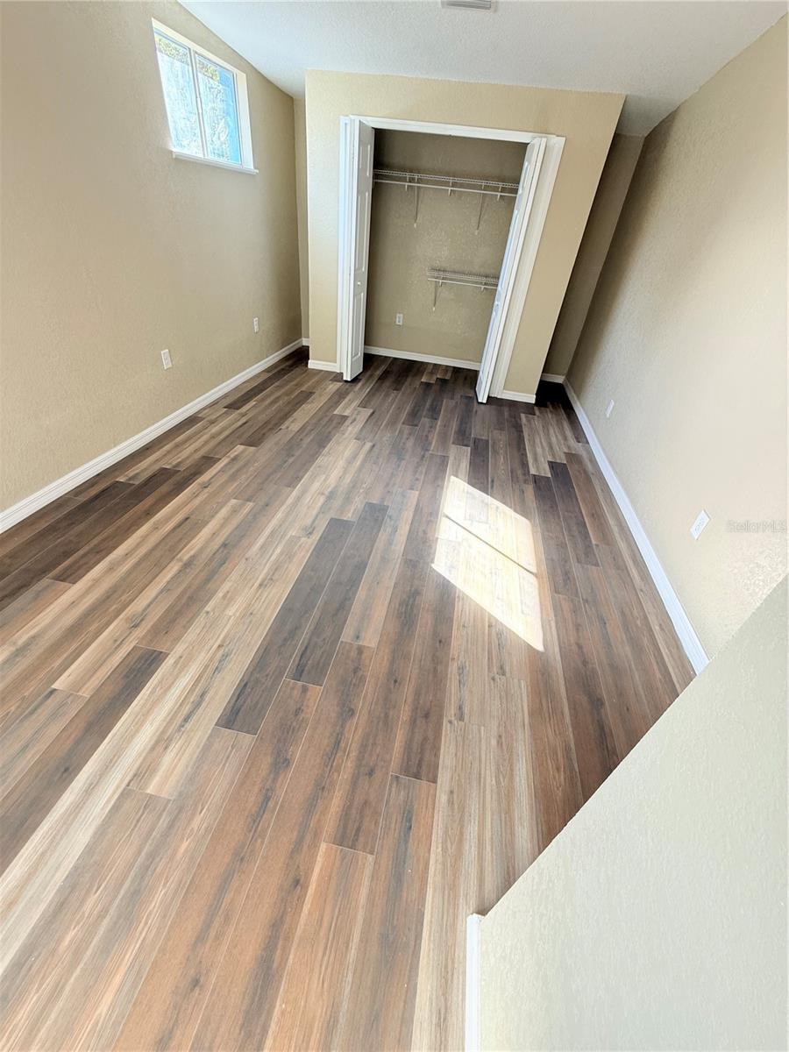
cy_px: 526
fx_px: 425
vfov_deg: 102.1
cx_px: 394
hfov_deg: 85.7
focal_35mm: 14
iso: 80
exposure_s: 1/100
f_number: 2.2
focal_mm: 2.22
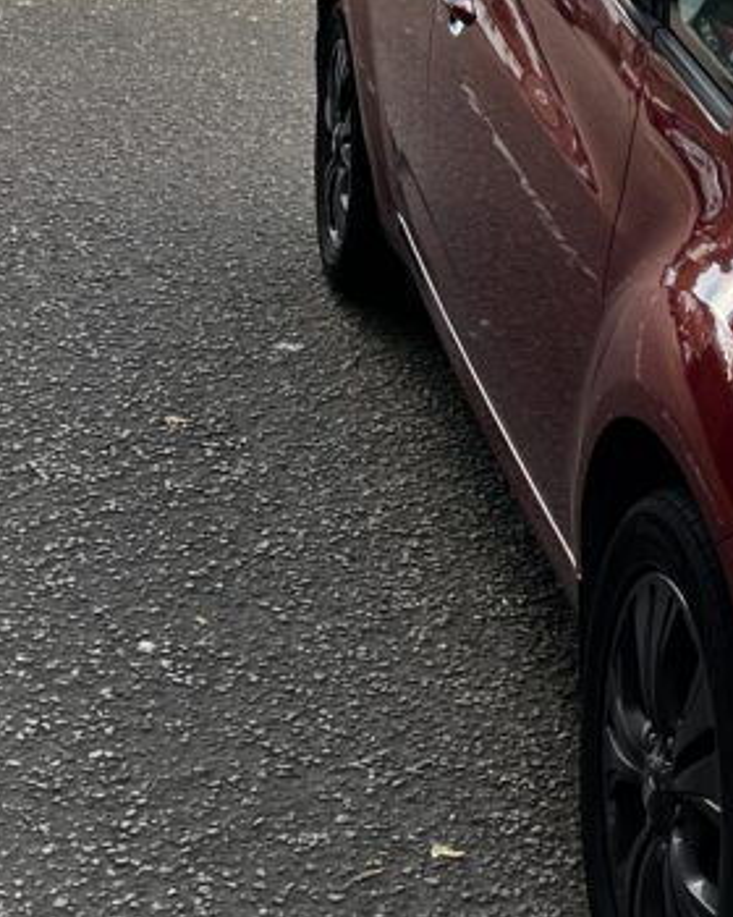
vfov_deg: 32.4
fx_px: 1573
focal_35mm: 58
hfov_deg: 24.3
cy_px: 406
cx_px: 825
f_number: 1.5
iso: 40
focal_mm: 5.7
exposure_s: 1/288
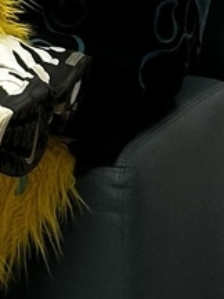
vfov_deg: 8.6
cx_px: -59
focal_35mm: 227
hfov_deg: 6.5
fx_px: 1964
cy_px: -56
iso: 80
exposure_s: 1/43
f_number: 1.78
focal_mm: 6.86
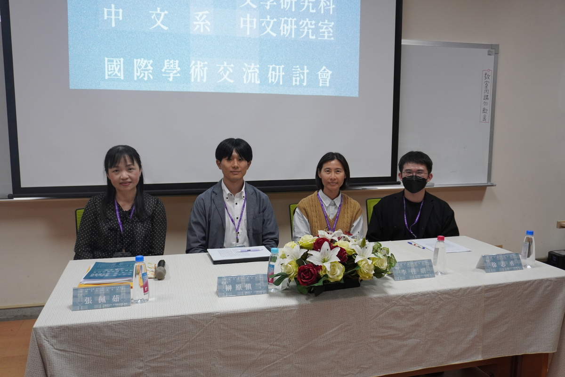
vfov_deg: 43.6
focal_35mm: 30
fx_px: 471
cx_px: 282
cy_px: 188
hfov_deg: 61.9
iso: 1000
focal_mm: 20
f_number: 4
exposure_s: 1/160
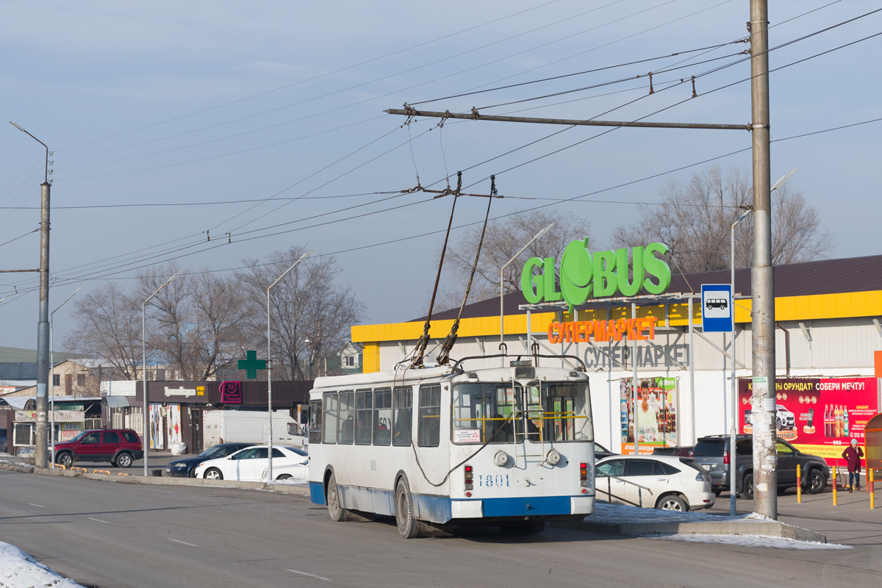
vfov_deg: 18.2
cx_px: 441
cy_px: 294
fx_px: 1837
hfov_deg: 27.0
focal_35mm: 75
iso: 100
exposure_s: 1/500
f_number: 6.3
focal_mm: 50
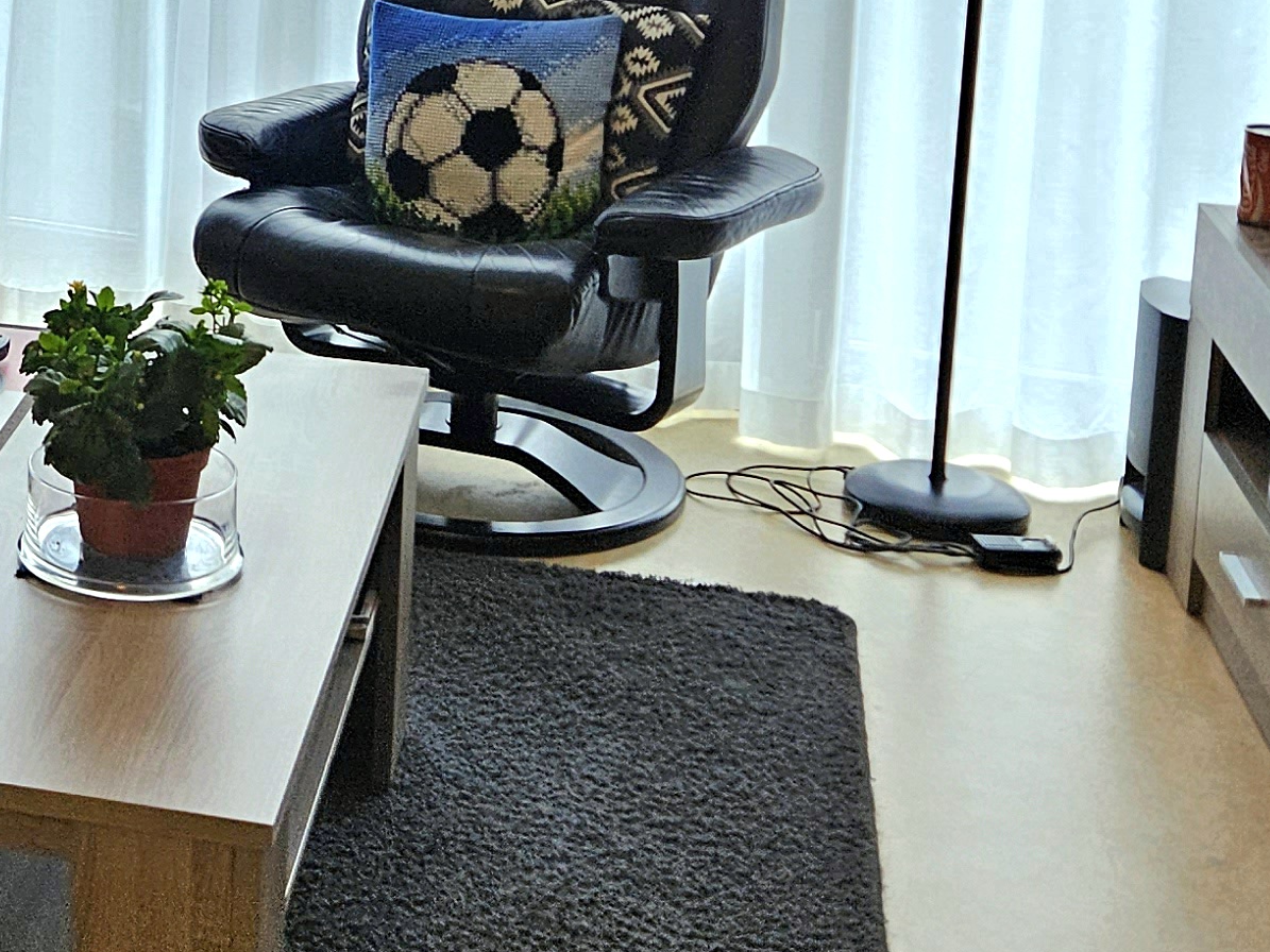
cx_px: -94
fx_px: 2825
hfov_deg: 23.9
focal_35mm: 77
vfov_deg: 18.5
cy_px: -60
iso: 100
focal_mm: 5.4
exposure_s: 1/100
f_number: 1.8
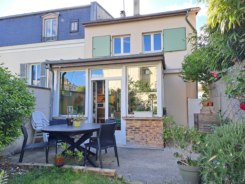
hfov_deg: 69.4
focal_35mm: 25
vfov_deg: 54.9
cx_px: 122
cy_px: 92
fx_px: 177
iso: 32
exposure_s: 1/147
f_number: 1.8
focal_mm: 4.65
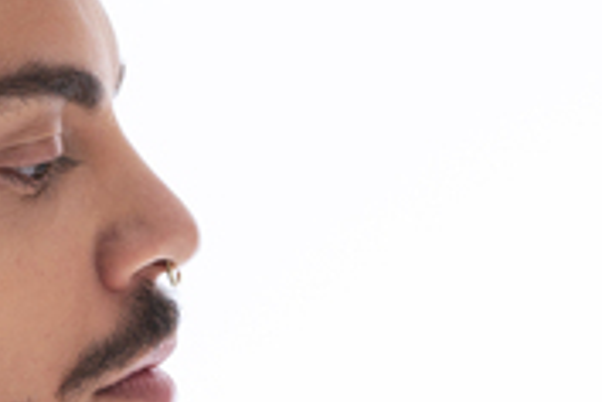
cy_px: 342
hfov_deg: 12.9
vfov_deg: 8.7
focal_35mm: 157
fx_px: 2625
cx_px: -44
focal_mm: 28
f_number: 8
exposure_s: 1/125
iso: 100
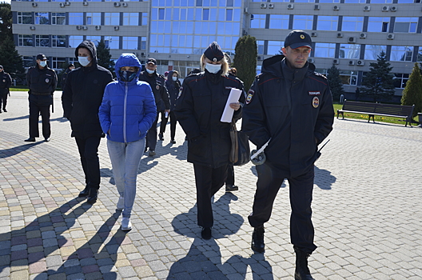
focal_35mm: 30
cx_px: 211
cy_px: 140
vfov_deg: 43.4
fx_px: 351
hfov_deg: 62.0
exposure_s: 1/250
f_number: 8
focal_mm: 20
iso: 140
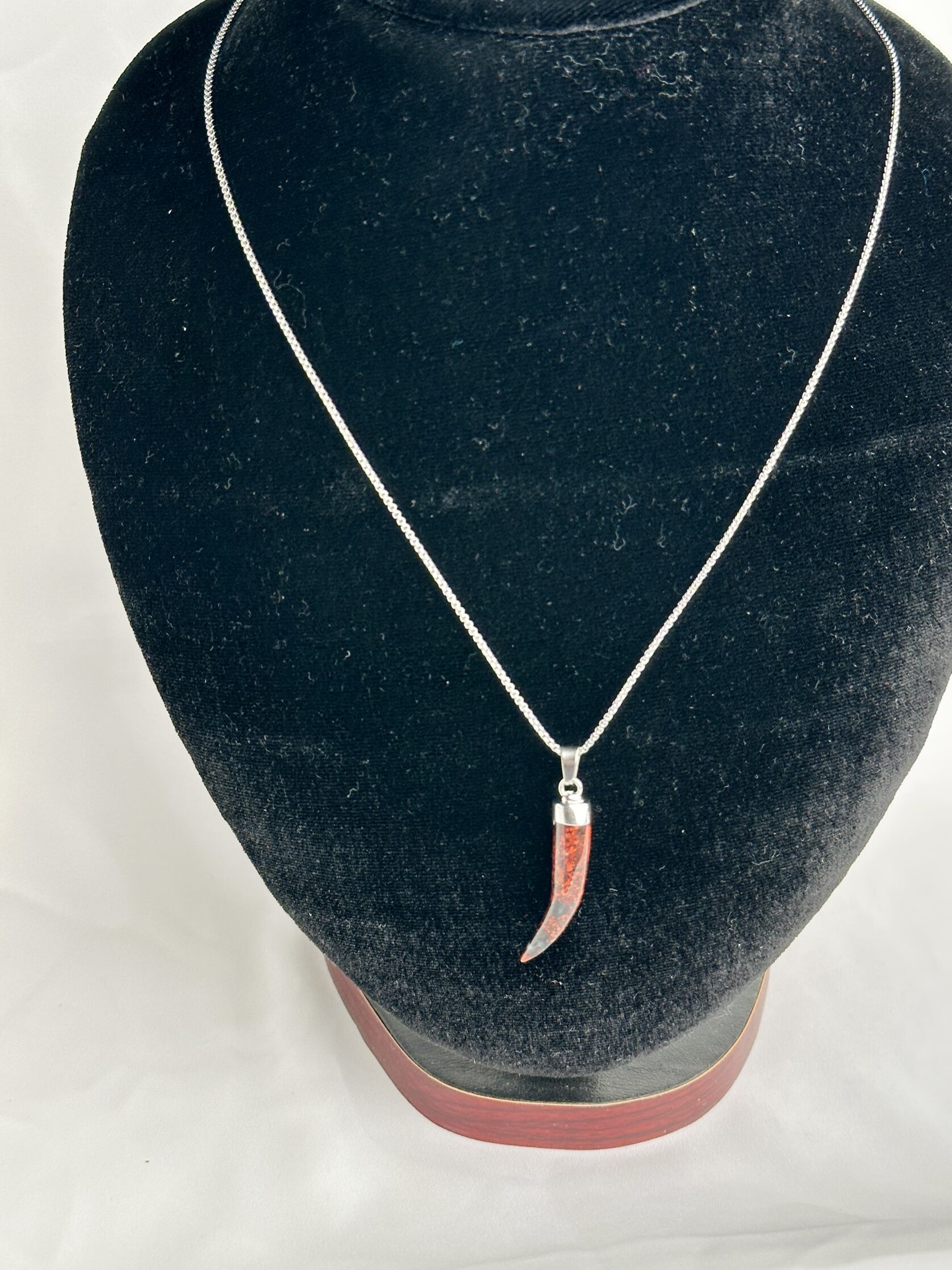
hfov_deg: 26.5
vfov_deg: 34.9
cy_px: 620
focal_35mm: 55
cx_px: 527
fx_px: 2016
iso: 64
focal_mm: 6.86
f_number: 1.78
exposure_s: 1/121
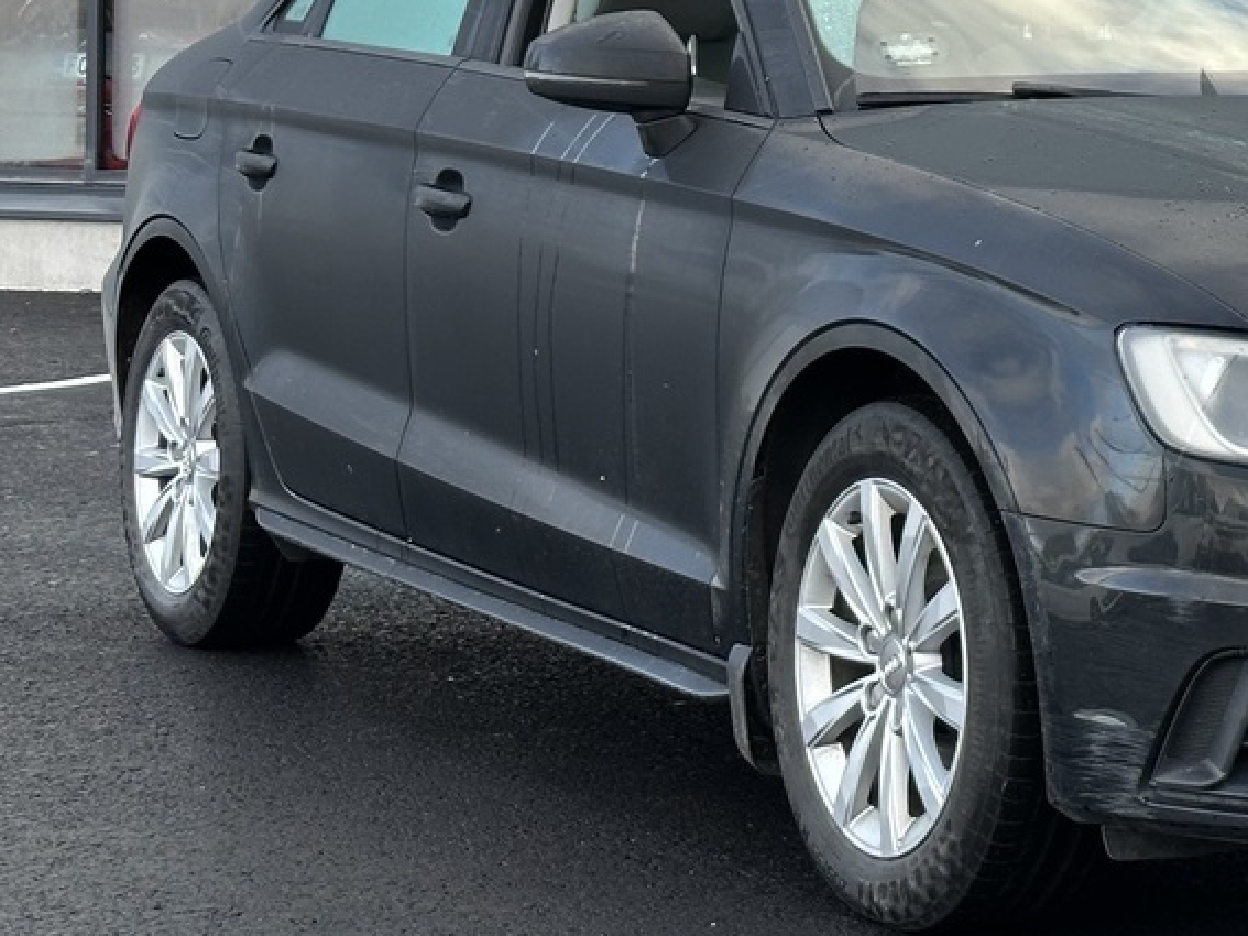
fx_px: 4397
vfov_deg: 12.1
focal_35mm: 122
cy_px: 141
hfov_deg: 15.9
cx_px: 1195
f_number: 1.78
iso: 64
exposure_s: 1/404
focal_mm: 6.86
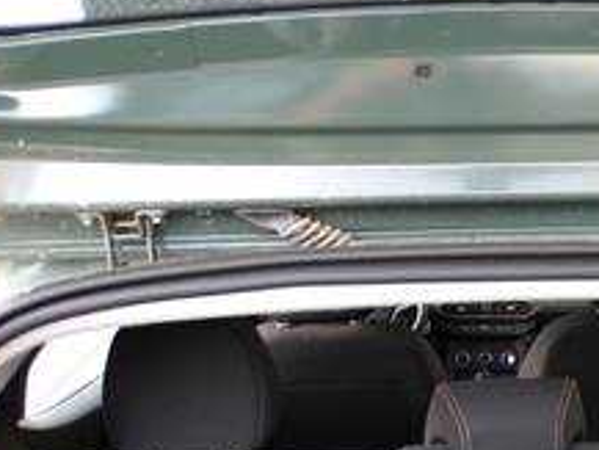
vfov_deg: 26.6
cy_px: 409
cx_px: 494
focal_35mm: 53
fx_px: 918
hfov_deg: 34.8
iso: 200
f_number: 3
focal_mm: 4.3
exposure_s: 1/20
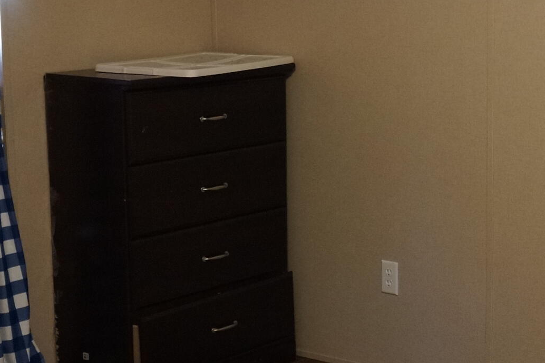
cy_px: 213
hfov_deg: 22.7
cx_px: 509
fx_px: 1317
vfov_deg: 15.7
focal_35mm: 87
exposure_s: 1/250
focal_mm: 20
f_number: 4
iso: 4000
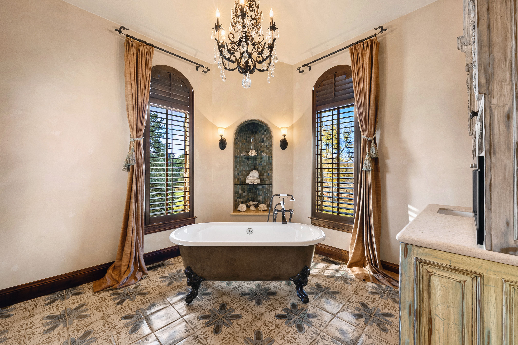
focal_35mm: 14
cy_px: 172
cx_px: 259
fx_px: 201
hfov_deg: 104.3
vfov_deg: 81.2
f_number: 9
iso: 640
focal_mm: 14
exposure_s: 1/10
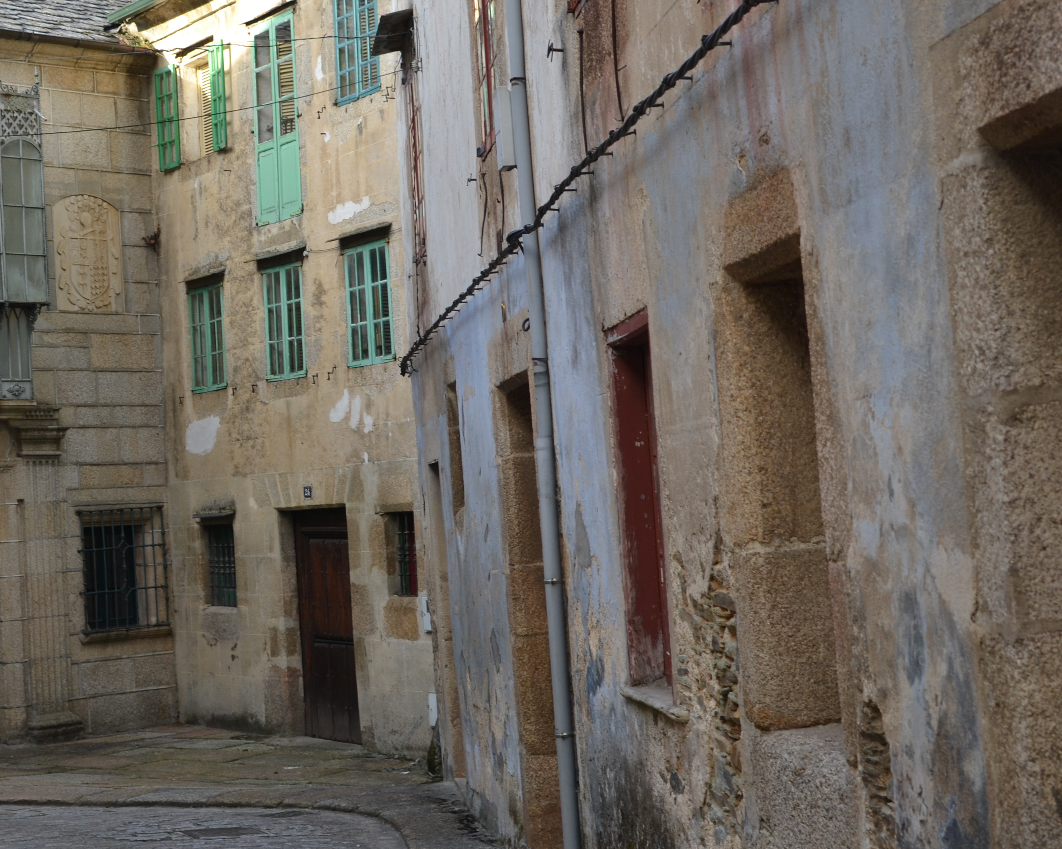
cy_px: 344
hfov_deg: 24.6
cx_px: 307
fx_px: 2412
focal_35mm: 77
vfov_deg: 20.0
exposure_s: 1/125
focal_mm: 35
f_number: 4.5
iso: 100
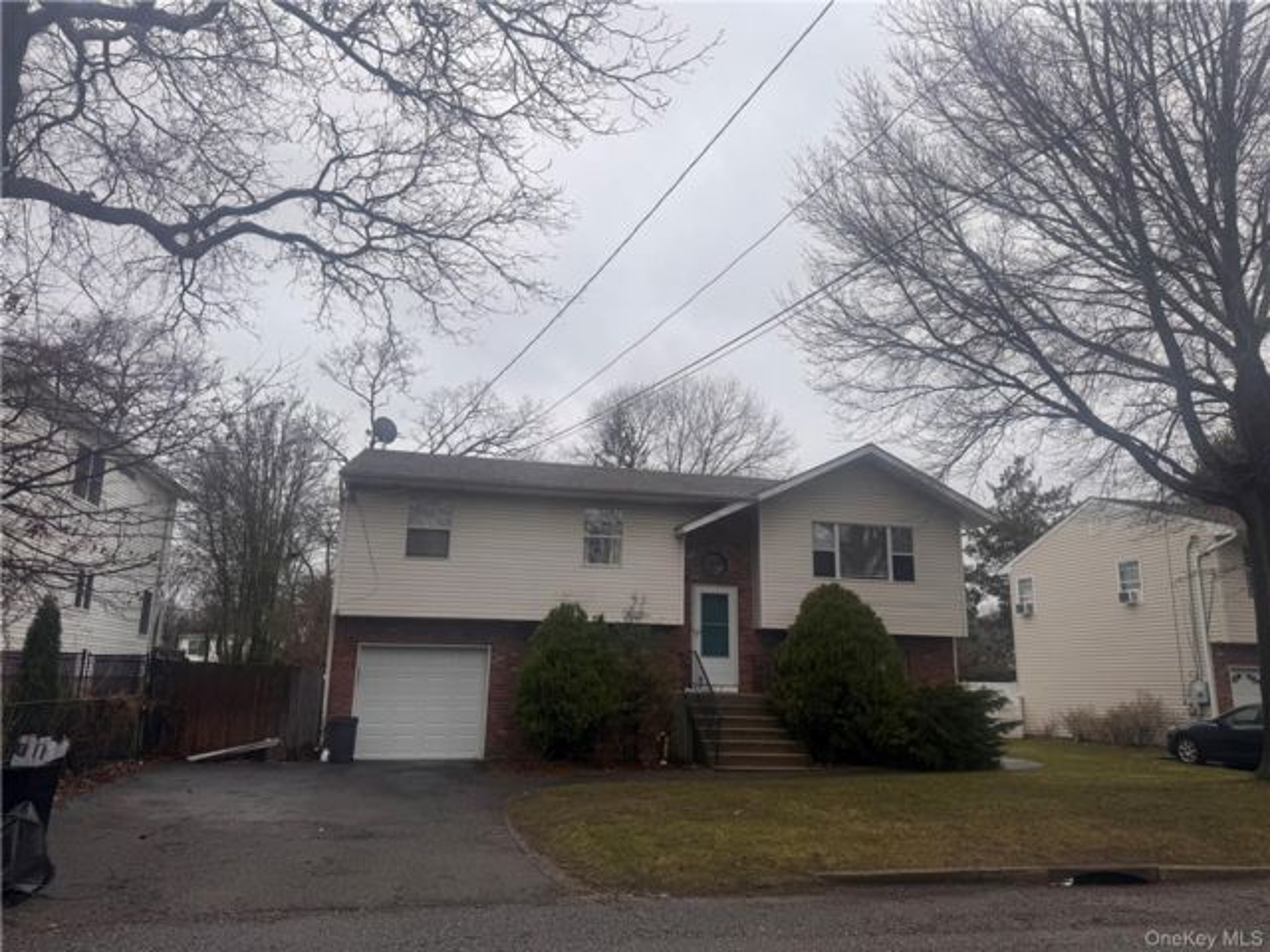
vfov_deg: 56.8
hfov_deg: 71.6
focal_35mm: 24
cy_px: 476
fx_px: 881
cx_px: 635
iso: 80
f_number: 1.78
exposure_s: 1/832
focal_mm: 6.76
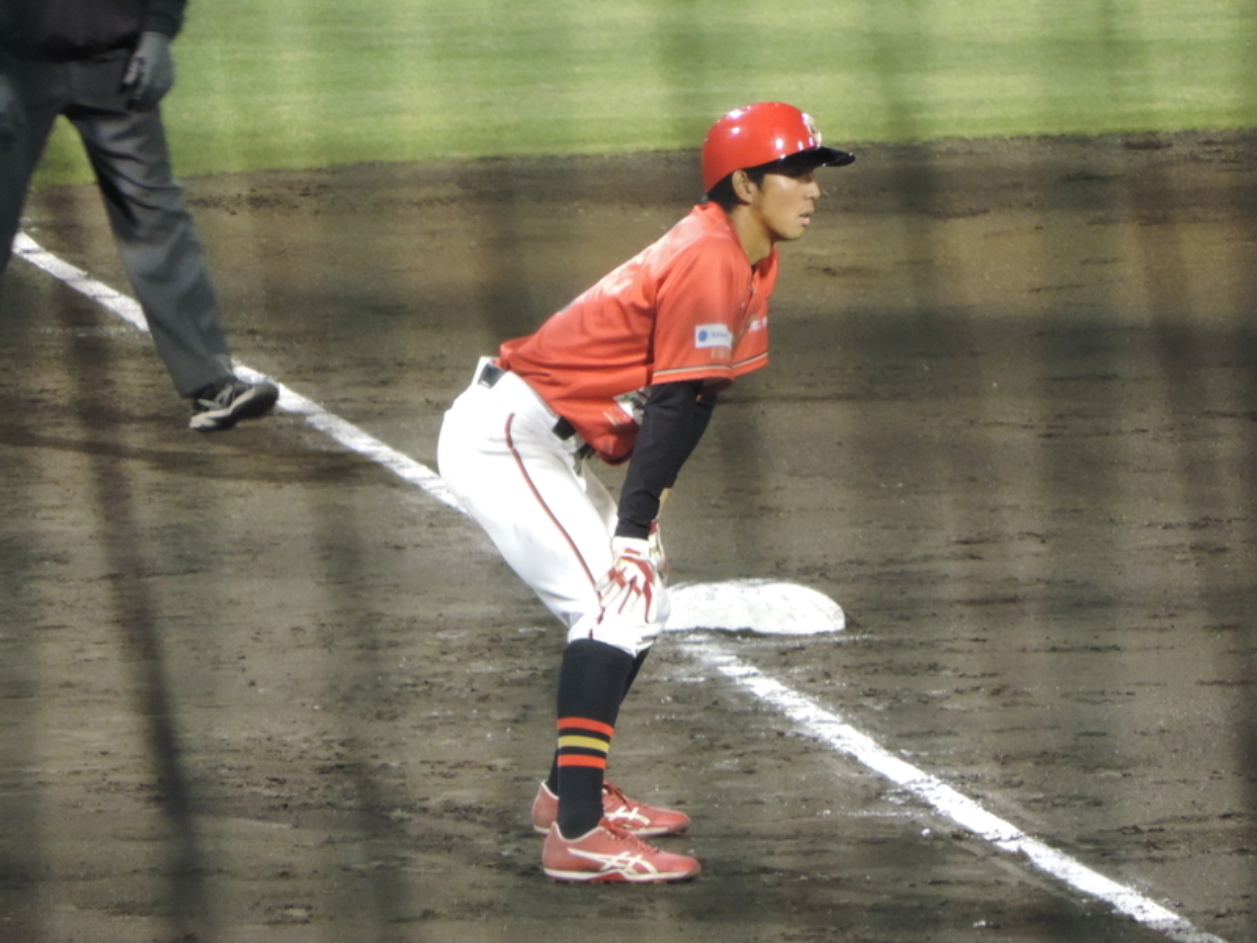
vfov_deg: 2.0
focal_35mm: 750
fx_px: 27235
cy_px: 472
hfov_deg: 2.6
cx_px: 628
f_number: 5.1
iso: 800
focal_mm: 133.7
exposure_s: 1/30
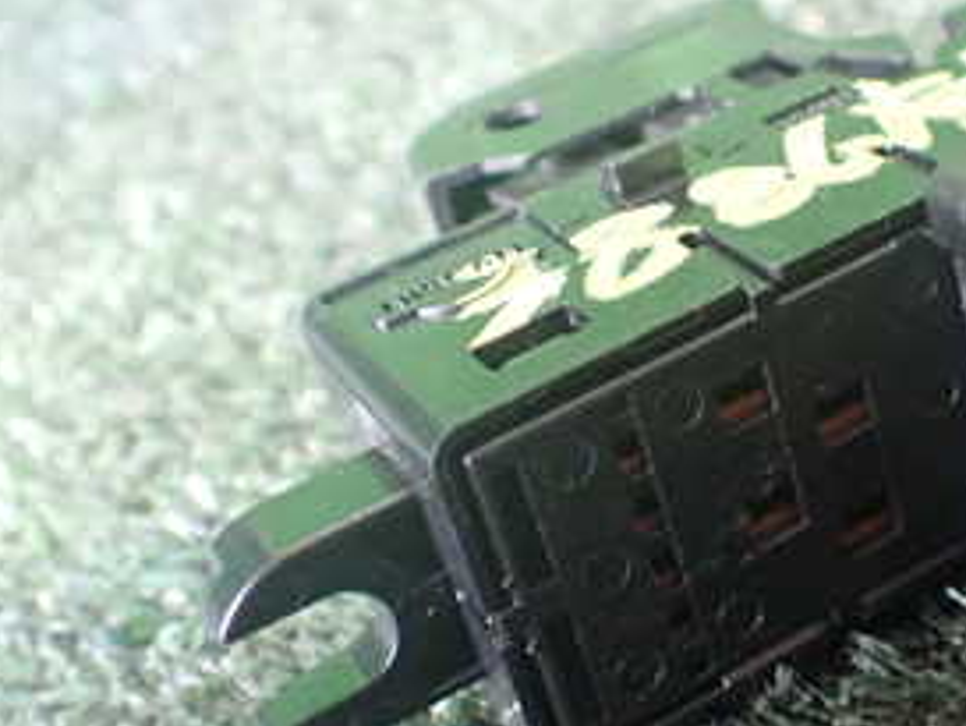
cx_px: 810
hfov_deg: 28.6
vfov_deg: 22.3
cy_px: 308
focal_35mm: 66
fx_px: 1843
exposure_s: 1/60
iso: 800
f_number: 2.3
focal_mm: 5.4
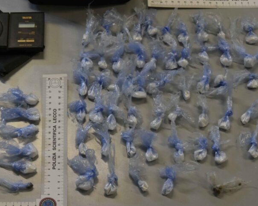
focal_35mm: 113
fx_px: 863
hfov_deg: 16.9
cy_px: 87
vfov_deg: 13.6
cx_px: 48
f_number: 5
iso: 800
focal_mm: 38
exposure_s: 1/100
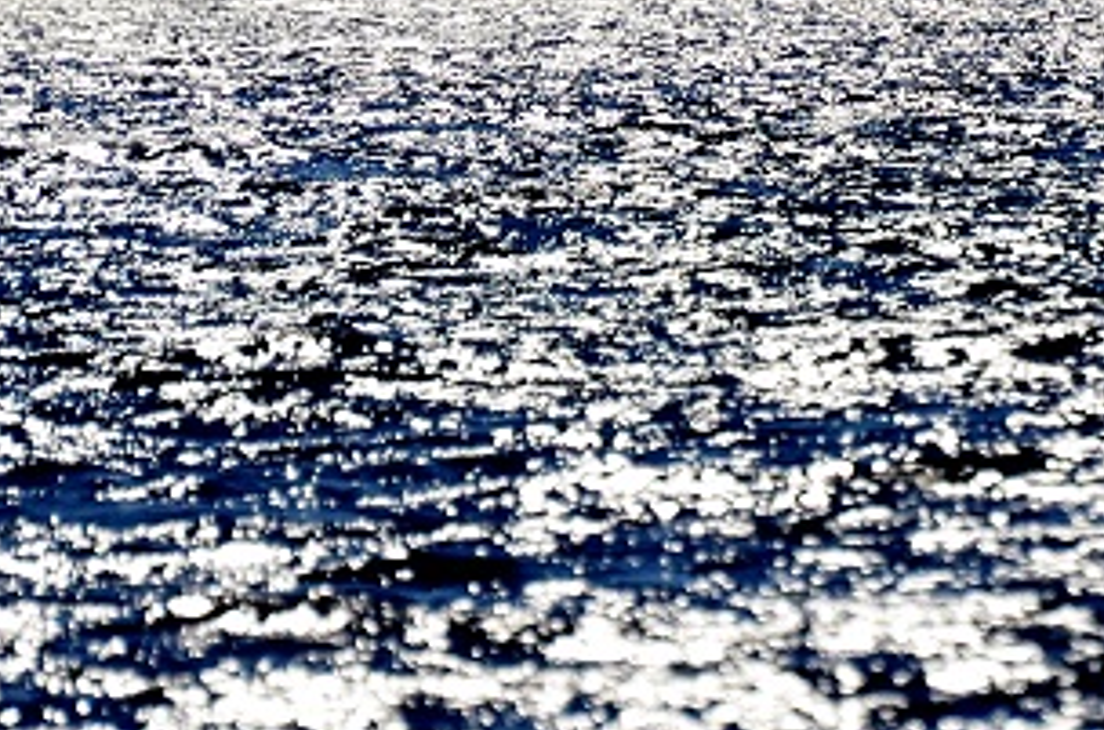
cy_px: 38
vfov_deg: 0.9
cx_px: 695
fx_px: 45299
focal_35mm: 1481
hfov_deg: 1.4
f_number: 5.6
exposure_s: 1/6400
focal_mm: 300
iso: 640
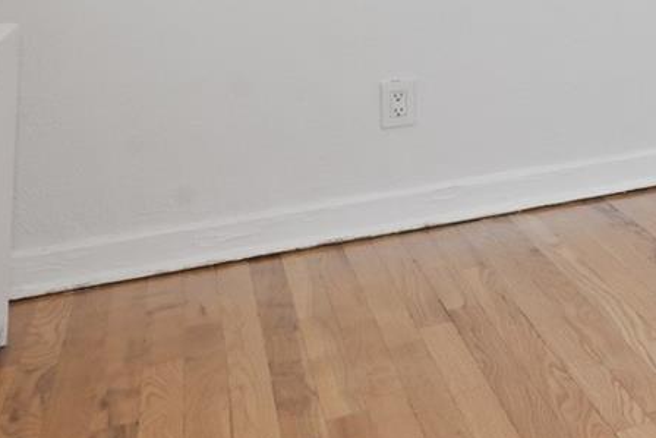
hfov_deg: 19.1
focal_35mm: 64
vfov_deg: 19.3
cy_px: -160
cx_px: 1303
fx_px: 1167
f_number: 11
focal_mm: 14
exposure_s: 1/8
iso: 250
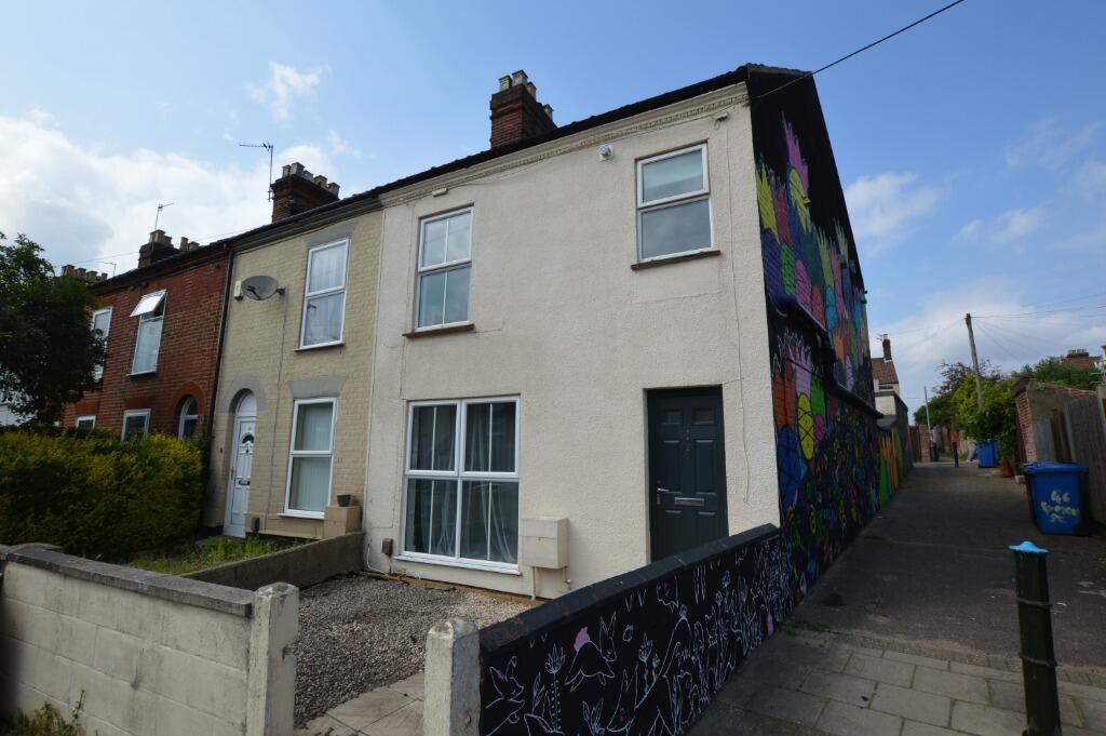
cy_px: 368
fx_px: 460
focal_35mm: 15
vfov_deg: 77.2
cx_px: 553
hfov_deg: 100.4
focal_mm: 10
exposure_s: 1/250
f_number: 8
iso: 100
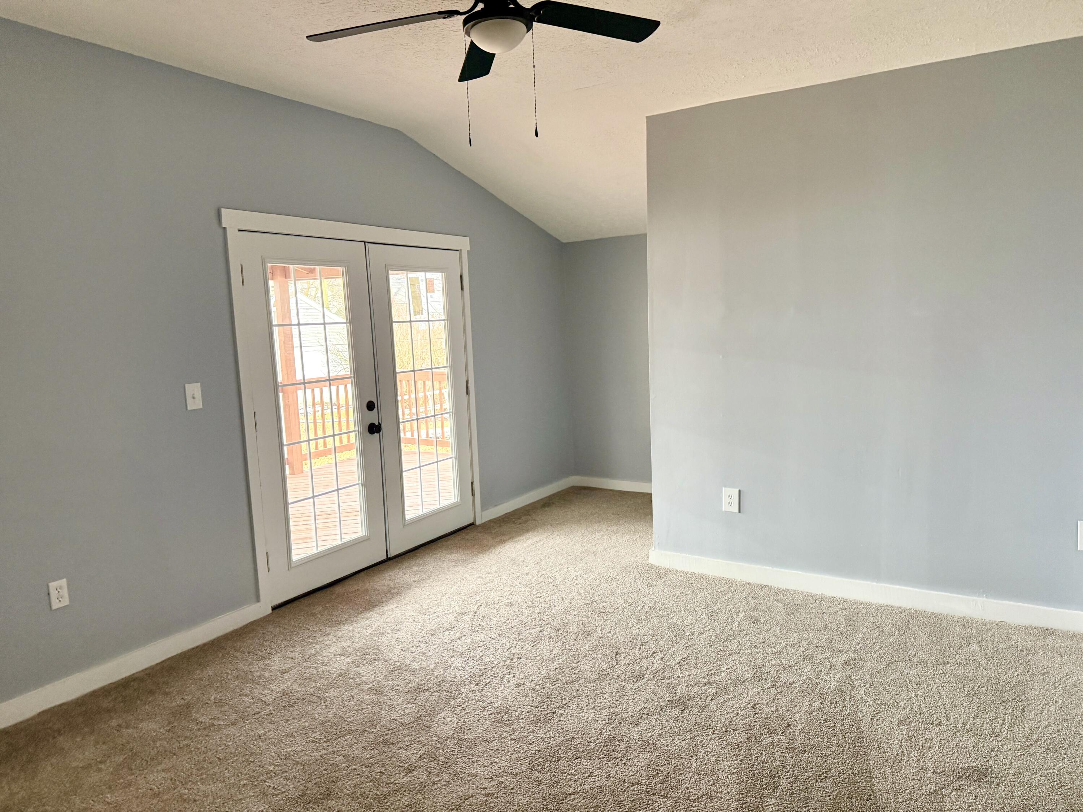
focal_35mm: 24
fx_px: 751
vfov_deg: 56.8
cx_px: 542
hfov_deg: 71.6
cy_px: 406
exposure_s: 1/47
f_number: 1.78
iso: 320
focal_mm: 6.76
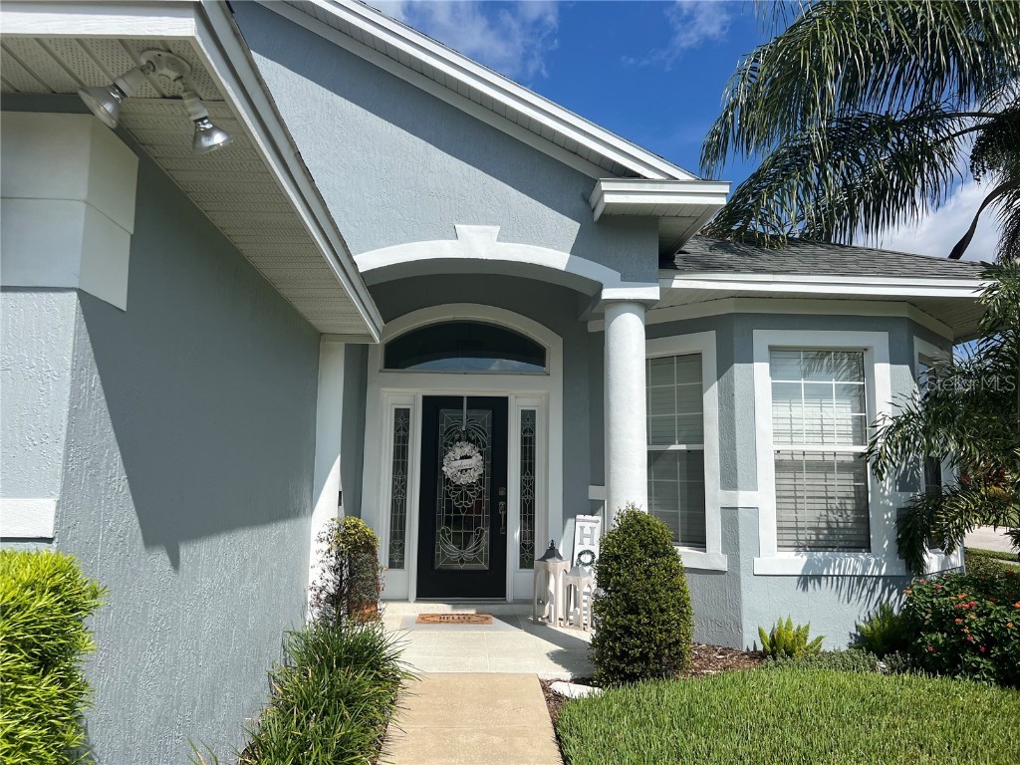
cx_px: 510
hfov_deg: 67.3
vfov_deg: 53.1
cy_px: 382
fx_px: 766
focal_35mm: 26
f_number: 1.5
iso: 50
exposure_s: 1/6579
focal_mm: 5.7
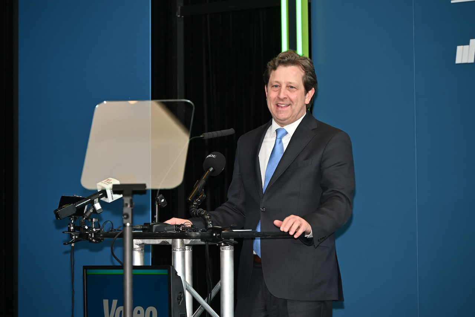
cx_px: 238
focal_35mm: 180
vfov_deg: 7.6
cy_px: 158
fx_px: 2375
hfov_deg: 11.4
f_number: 6.3
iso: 400
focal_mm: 180
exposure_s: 1/50
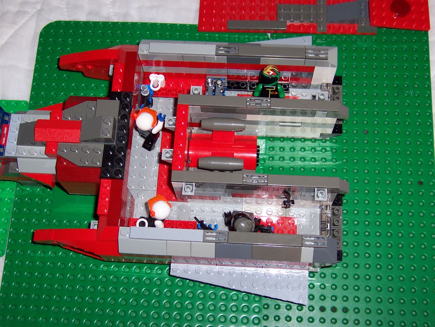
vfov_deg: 21.9
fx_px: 842
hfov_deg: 29.0
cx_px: 218
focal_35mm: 67
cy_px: 164
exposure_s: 1/60
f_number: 3.4
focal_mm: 10.4
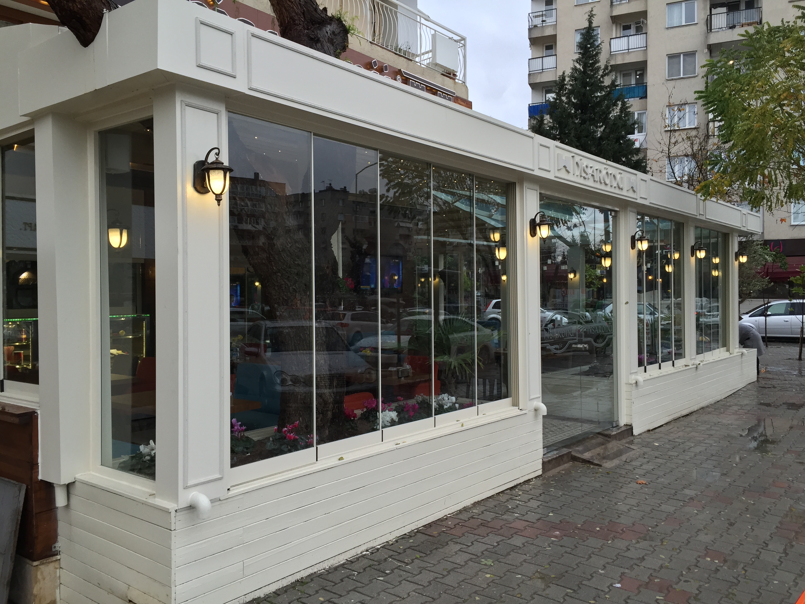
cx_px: 402
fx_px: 674
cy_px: 302
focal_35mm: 29
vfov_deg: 48.2
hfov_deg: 61.7
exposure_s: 1/100
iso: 40
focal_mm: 4.15
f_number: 2.2
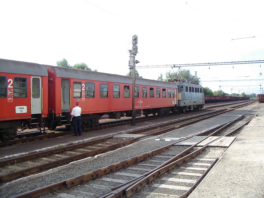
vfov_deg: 36.8
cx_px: 134
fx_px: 297
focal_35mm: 39
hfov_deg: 47.9
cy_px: 100
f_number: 2.6
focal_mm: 5.8
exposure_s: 1/320
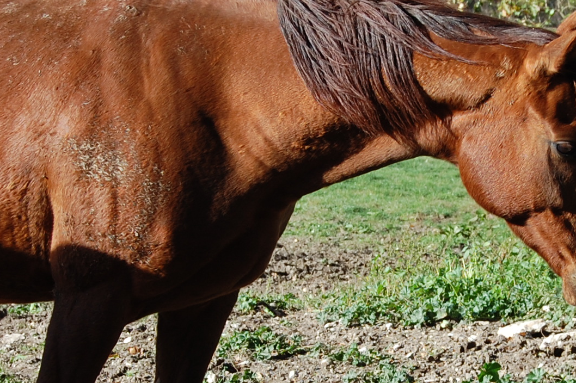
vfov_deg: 8.4
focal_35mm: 162
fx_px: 2590
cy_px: 299
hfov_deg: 12.7
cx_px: 408
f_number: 7.1
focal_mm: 38
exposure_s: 1/200
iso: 200
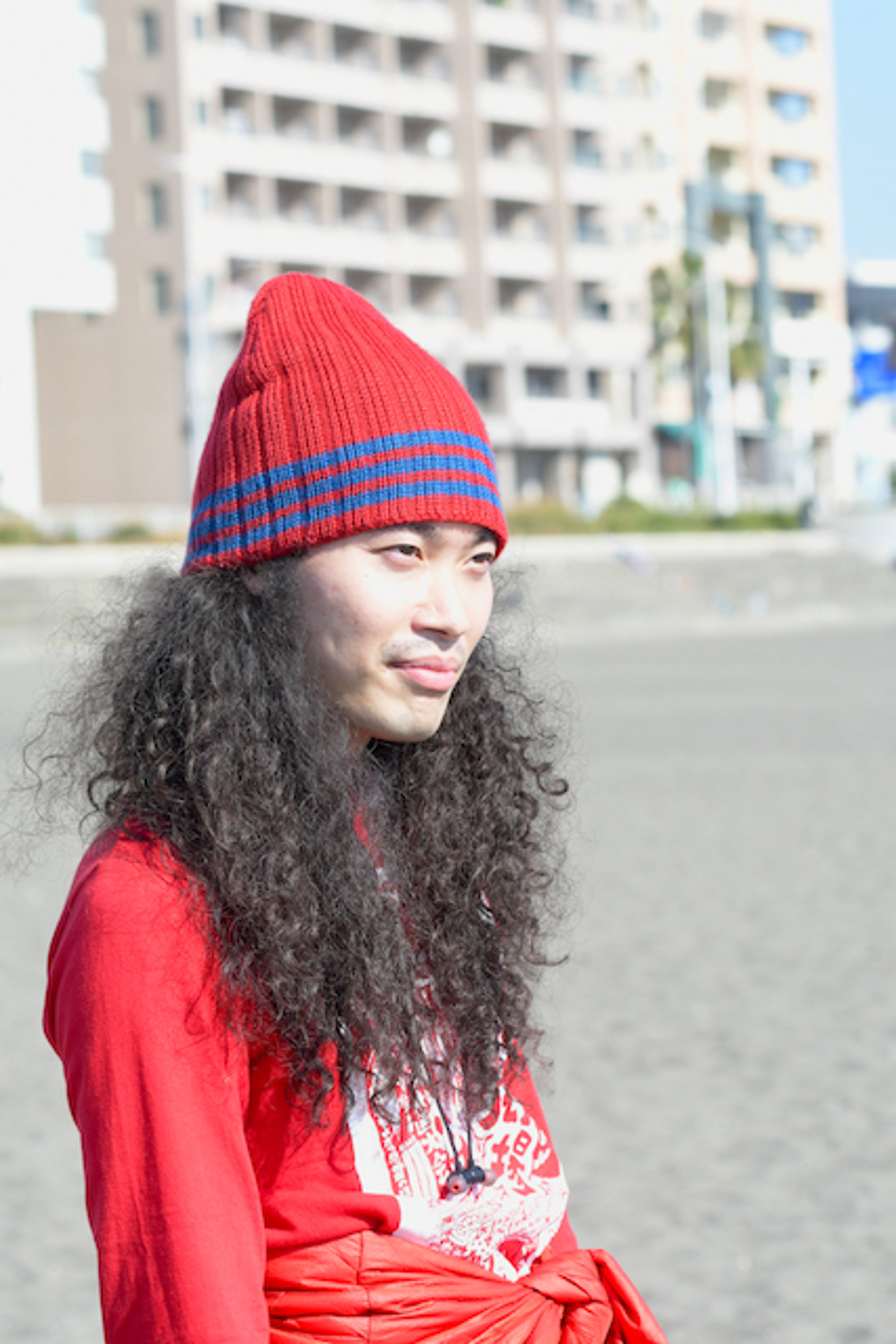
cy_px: 672
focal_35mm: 129
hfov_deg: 10.6
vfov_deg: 15.9
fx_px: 4813
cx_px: 448
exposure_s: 1/320
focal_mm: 86
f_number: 9
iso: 200
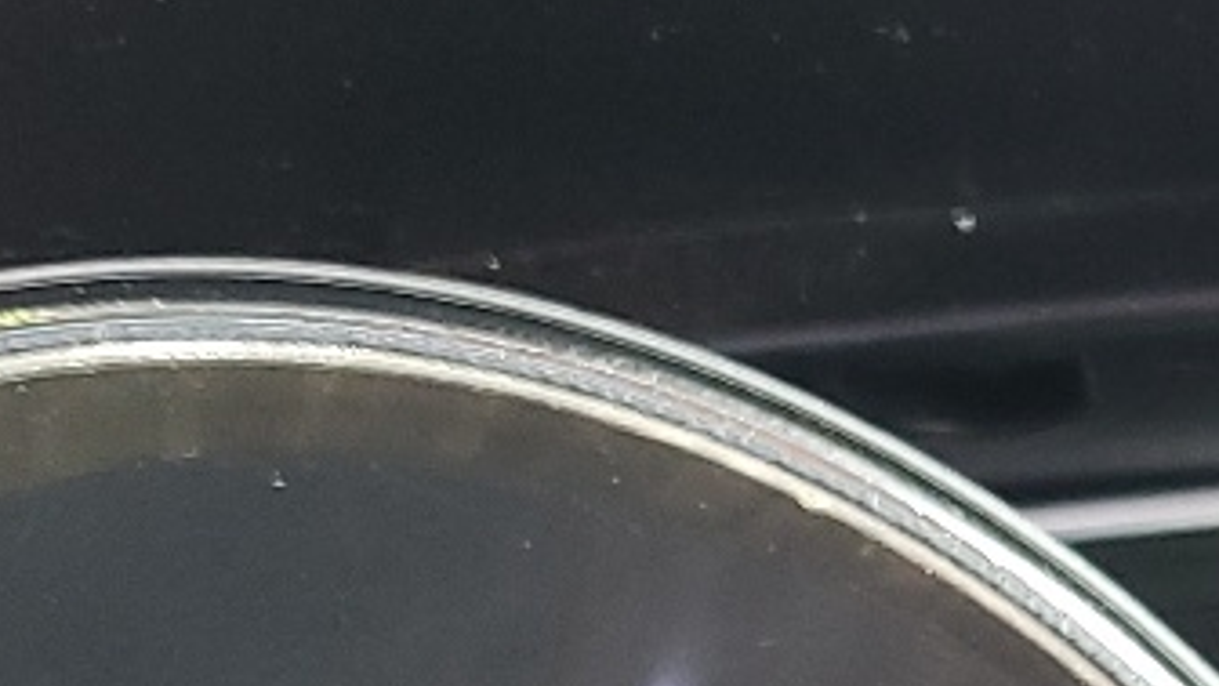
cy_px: 1205
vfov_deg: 8.7
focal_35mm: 135
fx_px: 4364
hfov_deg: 14.9
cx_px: 1752
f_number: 1.5
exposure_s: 1/120
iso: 87
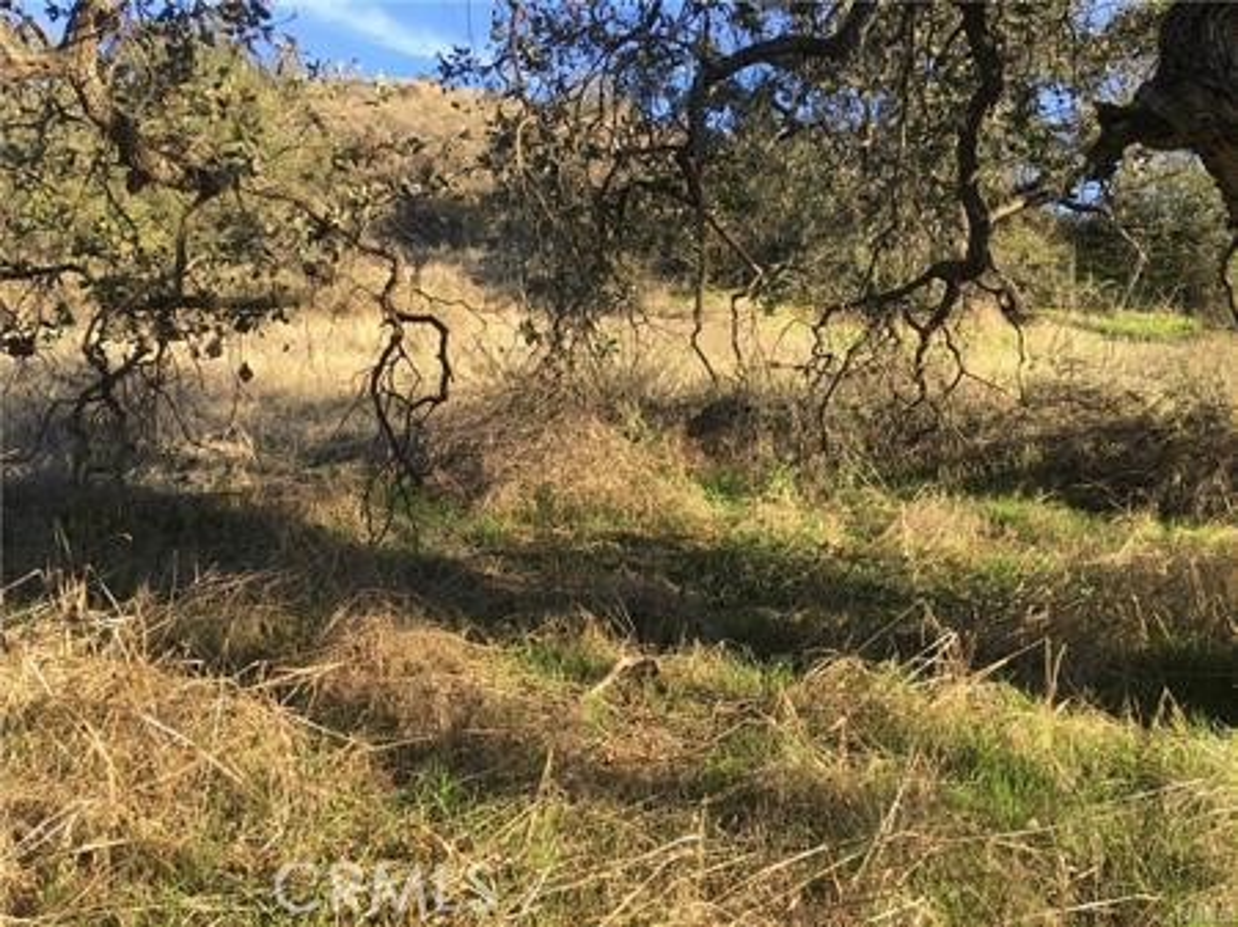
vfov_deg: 48.2
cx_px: 619
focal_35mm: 29
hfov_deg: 61.7
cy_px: 464
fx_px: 1037
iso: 25
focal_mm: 4.15
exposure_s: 1/269
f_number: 2.2
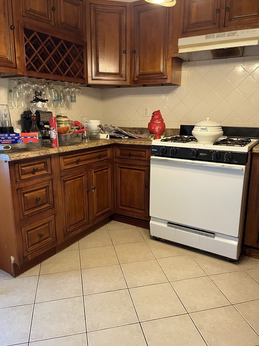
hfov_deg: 53.1
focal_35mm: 26
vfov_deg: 67.3
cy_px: 173
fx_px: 259
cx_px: 130
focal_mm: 5.1
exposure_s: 1/60
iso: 160
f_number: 1.6
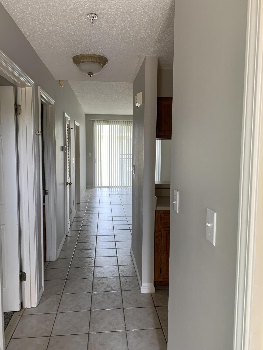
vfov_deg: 67.3
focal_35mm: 26
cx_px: 132
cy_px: 175
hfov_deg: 53.1
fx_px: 263
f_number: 1.8
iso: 100
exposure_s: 1/99
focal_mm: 4.25
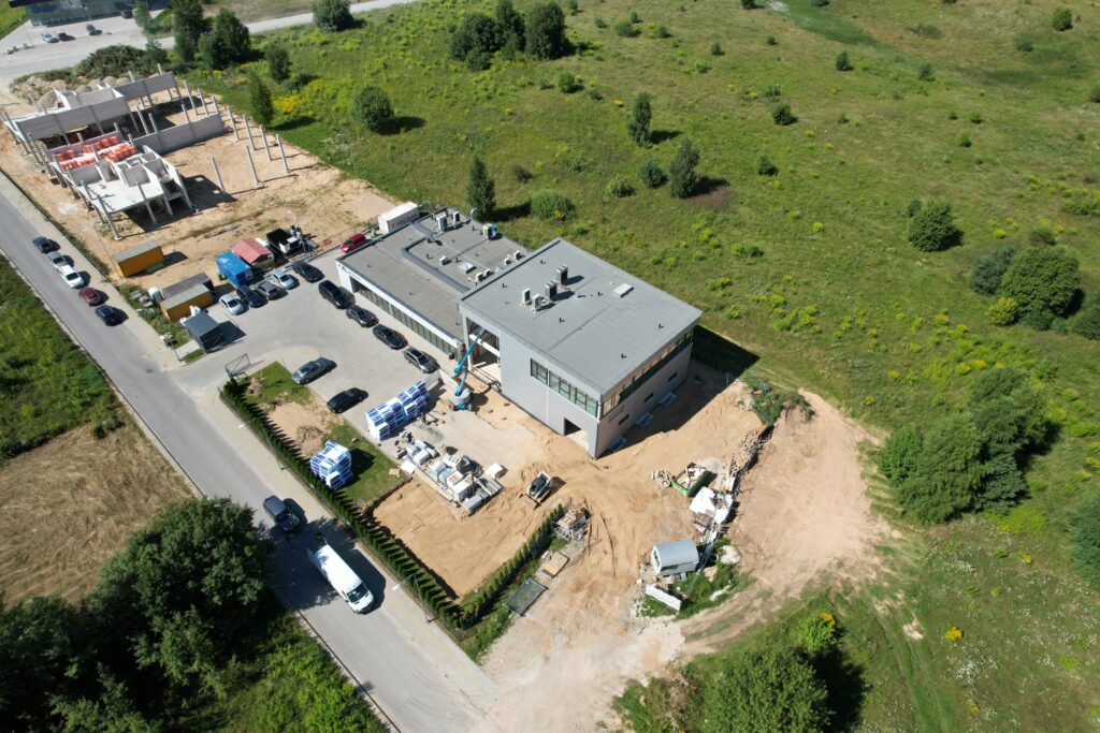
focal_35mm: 22
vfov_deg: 57.2
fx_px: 672
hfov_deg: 78.6
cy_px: 366
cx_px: 550
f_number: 2.8
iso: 110
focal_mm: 8.38
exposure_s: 1/2000
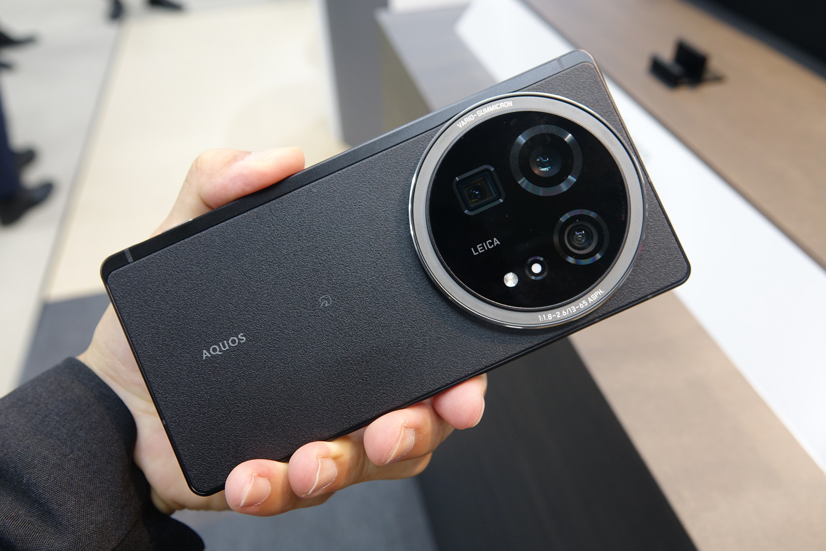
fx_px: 597
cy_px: 276
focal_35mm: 26
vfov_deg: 49.6
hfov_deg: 69.4
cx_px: 413
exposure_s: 1/30
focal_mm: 9.63
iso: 250
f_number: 2.5
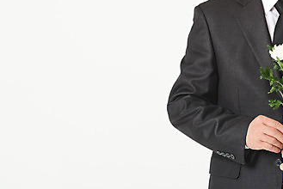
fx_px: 2290
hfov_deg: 7.1
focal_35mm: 291
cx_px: 223
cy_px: 32
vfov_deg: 4.7
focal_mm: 160
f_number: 11
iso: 100
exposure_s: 1/125
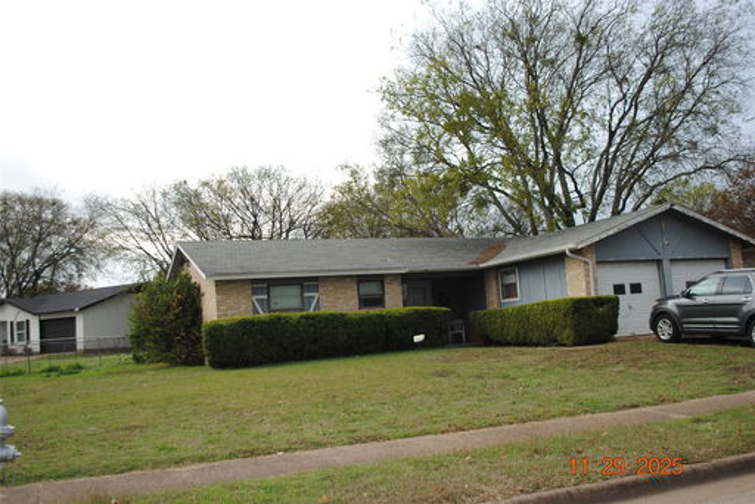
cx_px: 378
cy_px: 252
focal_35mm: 36
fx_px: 755
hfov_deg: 53.1
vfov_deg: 36.9
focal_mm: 24
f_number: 4
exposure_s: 1/125
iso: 110
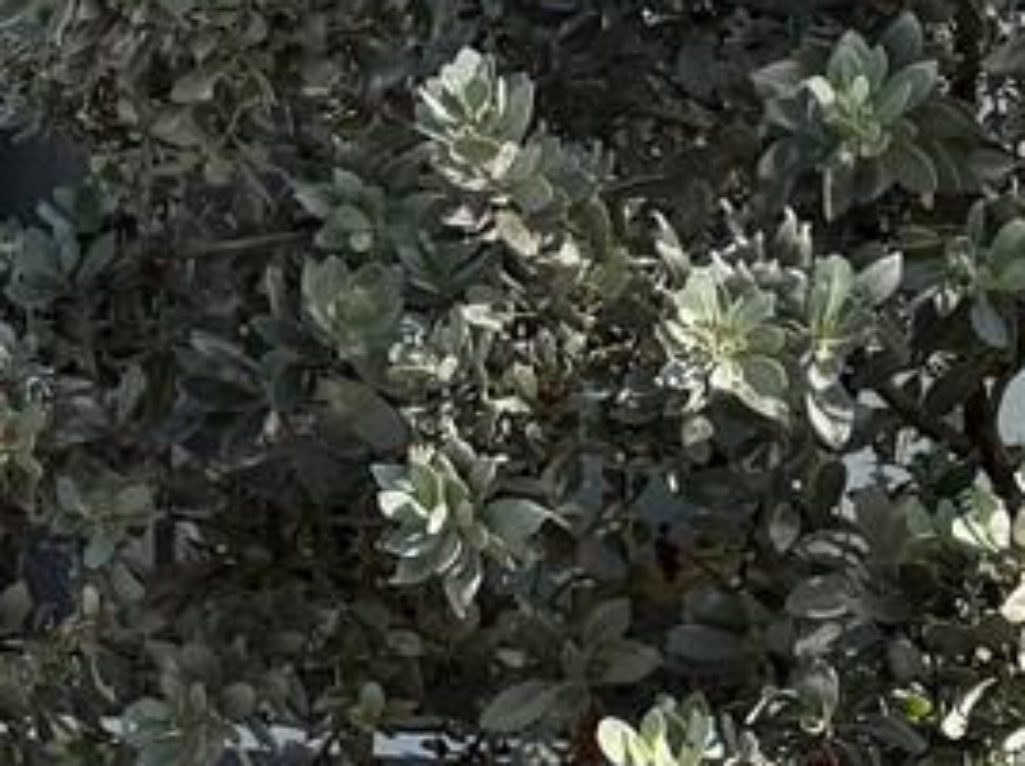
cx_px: -739
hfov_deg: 12.7
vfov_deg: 10.3
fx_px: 4229
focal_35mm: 143
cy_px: 412
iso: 100
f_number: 1.78
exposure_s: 1/3759
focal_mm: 6.76
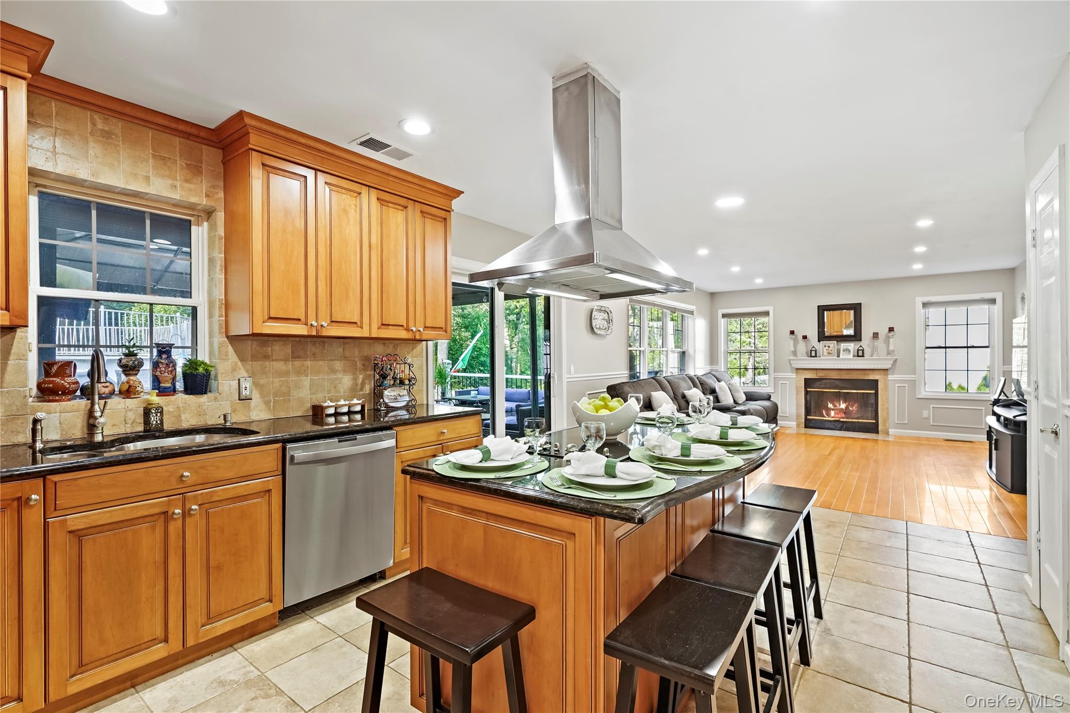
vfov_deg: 73.7
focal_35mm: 16
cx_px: 535
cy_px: 356
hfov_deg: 96.7
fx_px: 475
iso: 1000
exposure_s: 1/3
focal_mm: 16
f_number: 7.1
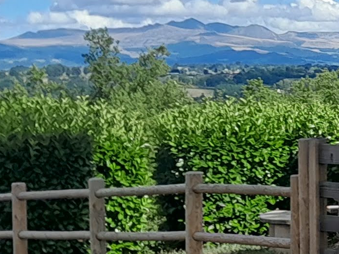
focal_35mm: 158
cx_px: 639
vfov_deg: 9.4
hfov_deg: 11.5
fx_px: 1548
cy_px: 110
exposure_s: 1/412
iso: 40
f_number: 1.8
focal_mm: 4
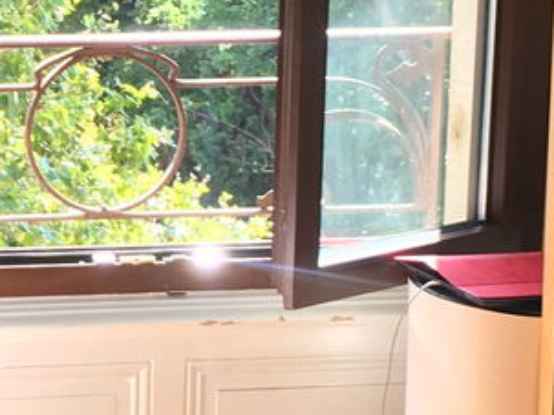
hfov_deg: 12.5
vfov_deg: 9.7
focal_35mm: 153
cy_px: 181
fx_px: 2448
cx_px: -185
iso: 25
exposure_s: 1/100
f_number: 2.2
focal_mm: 4.15
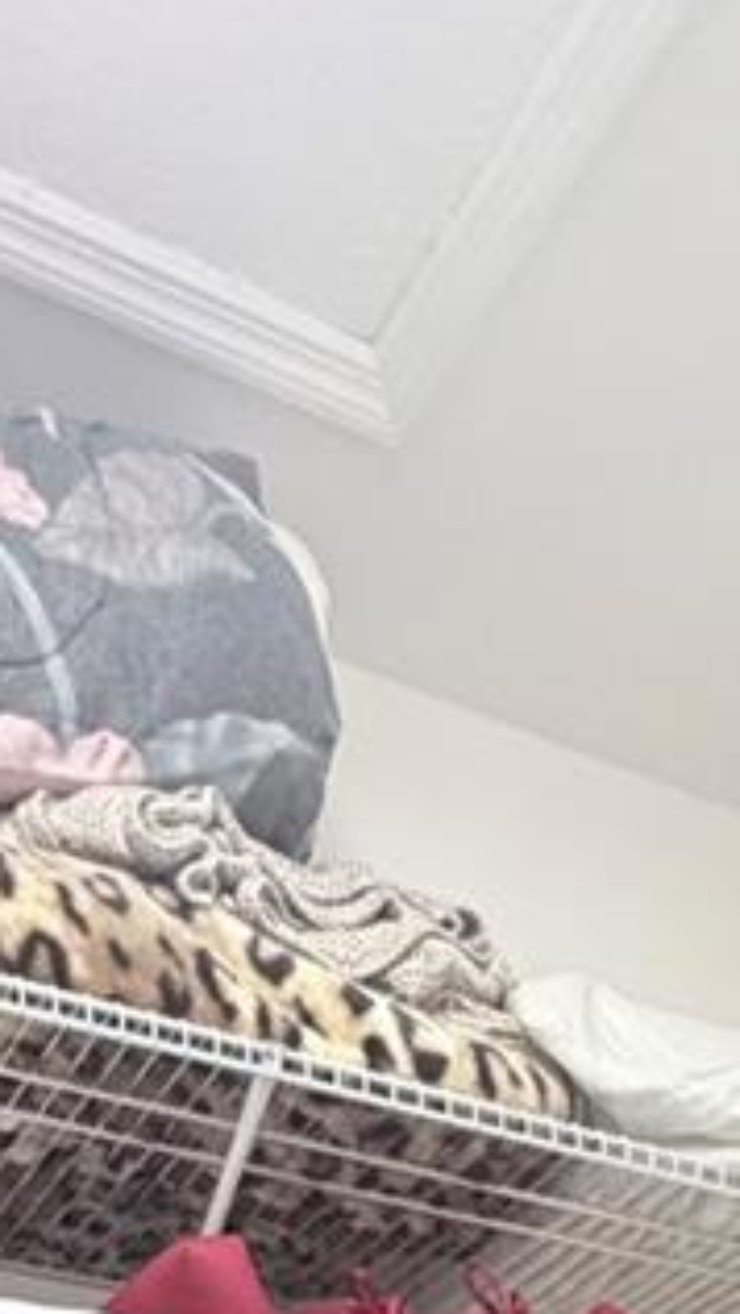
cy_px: 2383
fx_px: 2021
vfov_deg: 21.8
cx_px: 316
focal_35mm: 58
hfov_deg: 20.7
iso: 400
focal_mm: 2.22
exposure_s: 1/60
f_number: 2.2
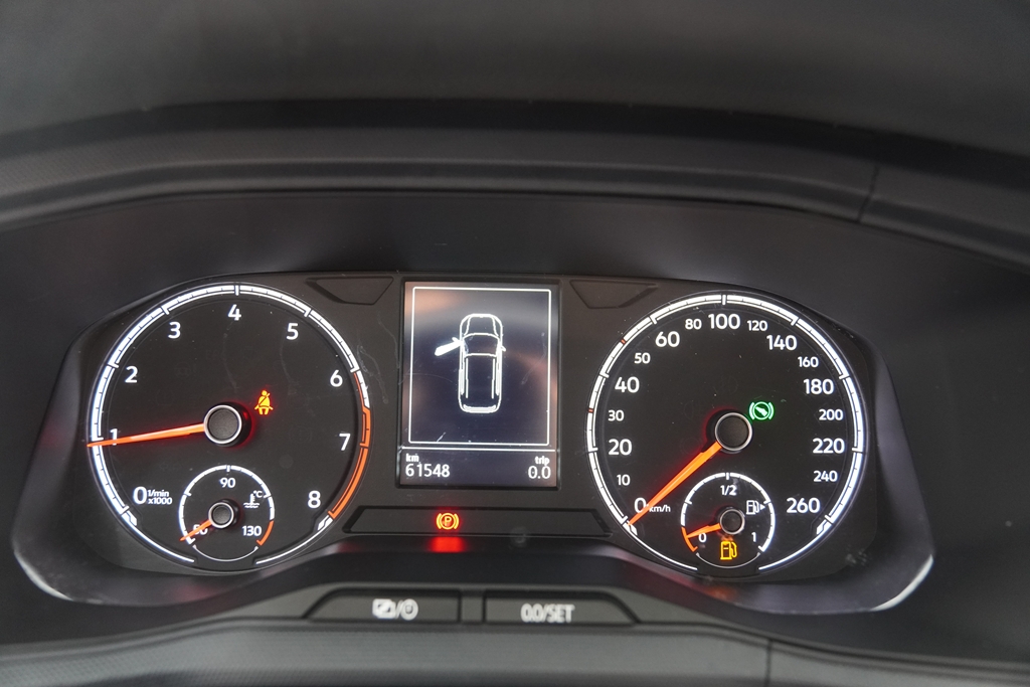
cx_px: 515
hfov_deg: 61.9
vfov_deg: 43.6
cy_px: 344
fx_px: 858
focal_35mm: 30
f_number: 2.8
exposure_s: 1/60
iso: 1250
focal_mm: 20
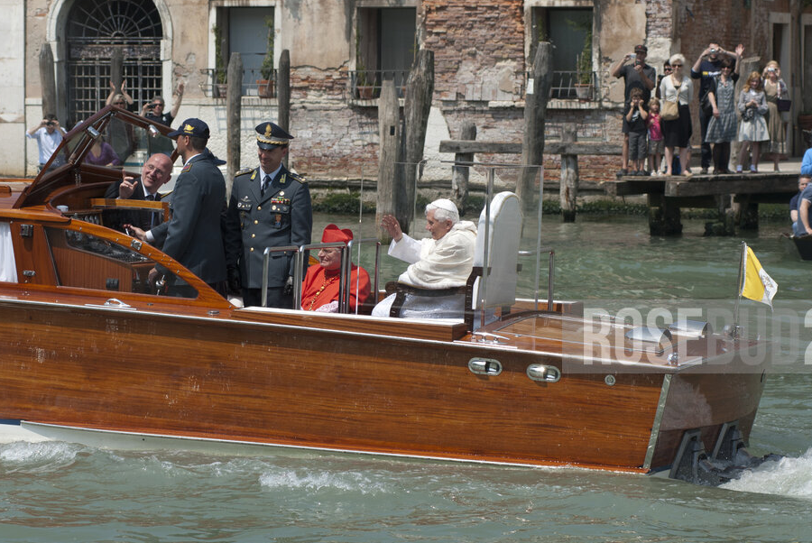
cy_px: 282
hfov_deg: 12.4
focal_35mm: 165
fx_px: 3725
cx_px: 365
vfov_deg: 8.3
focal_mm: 92
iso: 200
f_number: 6.3
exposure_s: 1/1250
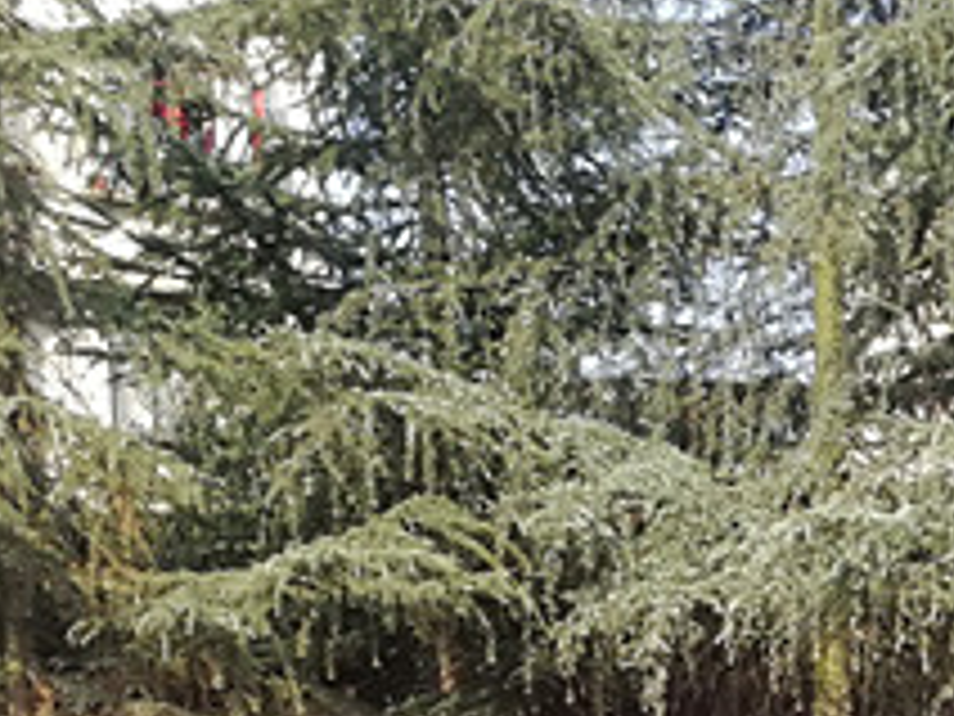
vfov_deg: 13.0
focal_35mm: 102
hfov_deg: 17.0
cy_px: 1324
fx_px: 2811
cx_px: 1530
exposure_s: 1/527
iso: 100
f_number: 2.2
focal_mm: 3.84
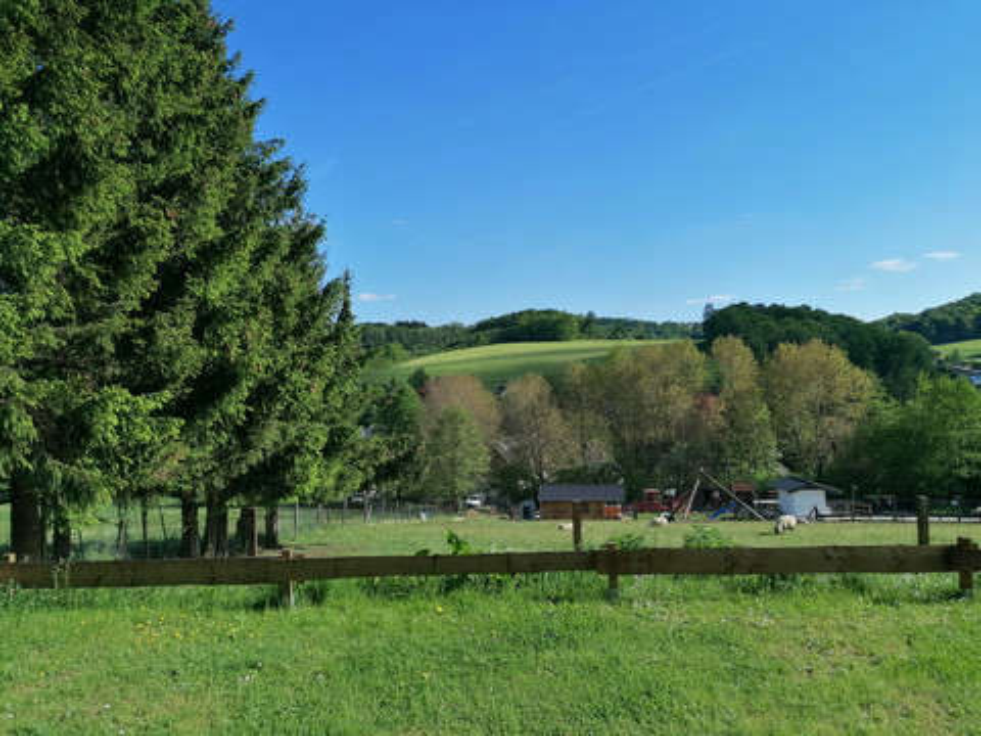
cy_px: 368
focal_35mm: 27
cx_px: 490
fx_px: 765
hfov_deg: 65.3
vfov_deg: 51.4
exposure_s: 1/1520
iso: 50
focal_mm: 4.75
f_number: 1.8
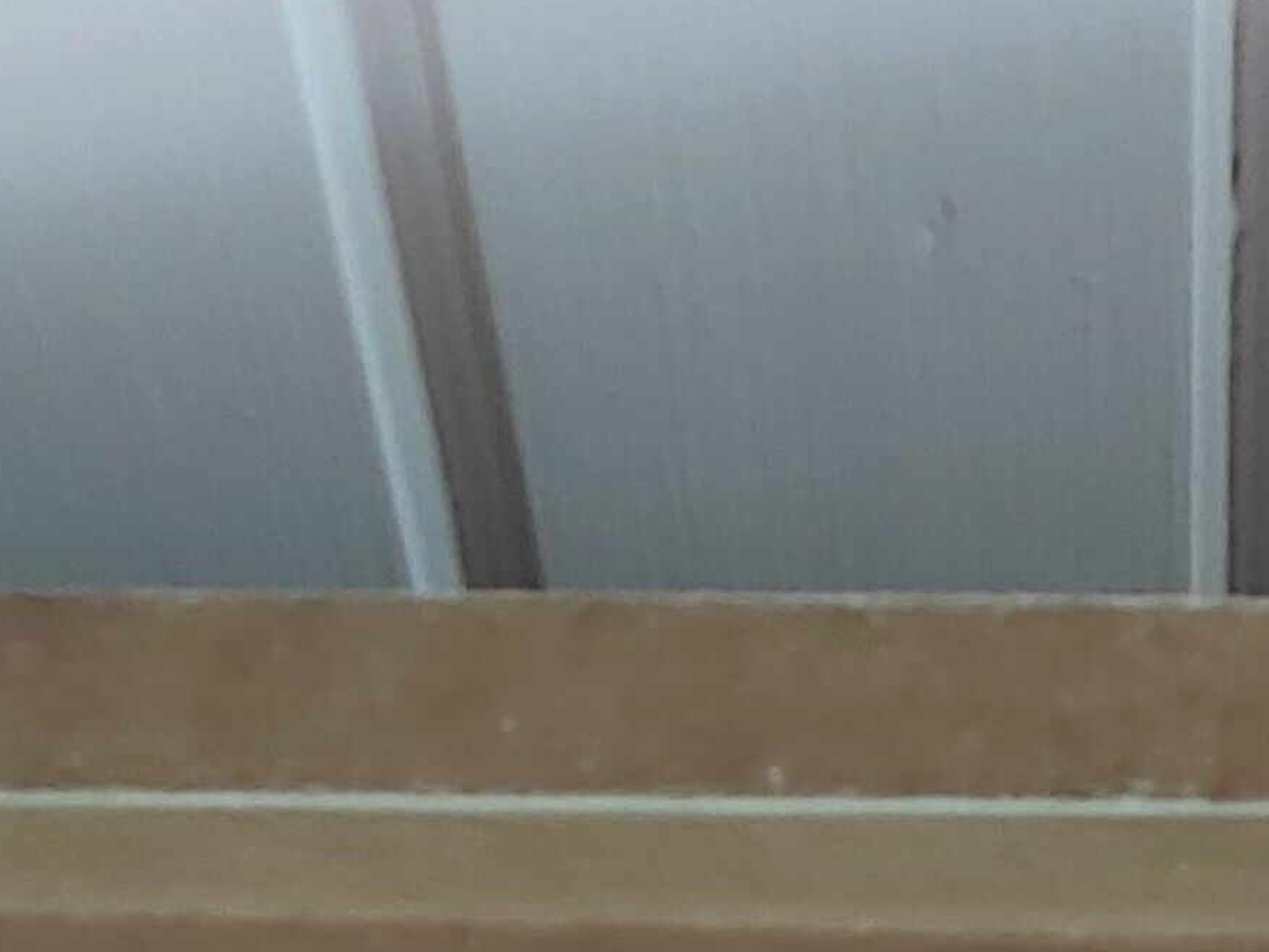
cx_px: 1234
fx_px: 4620
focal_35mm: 126
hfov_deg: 15.4
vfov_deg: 10.3
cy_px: 2250
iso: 400
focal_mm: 5.23
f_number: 1.8
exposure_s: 1/24
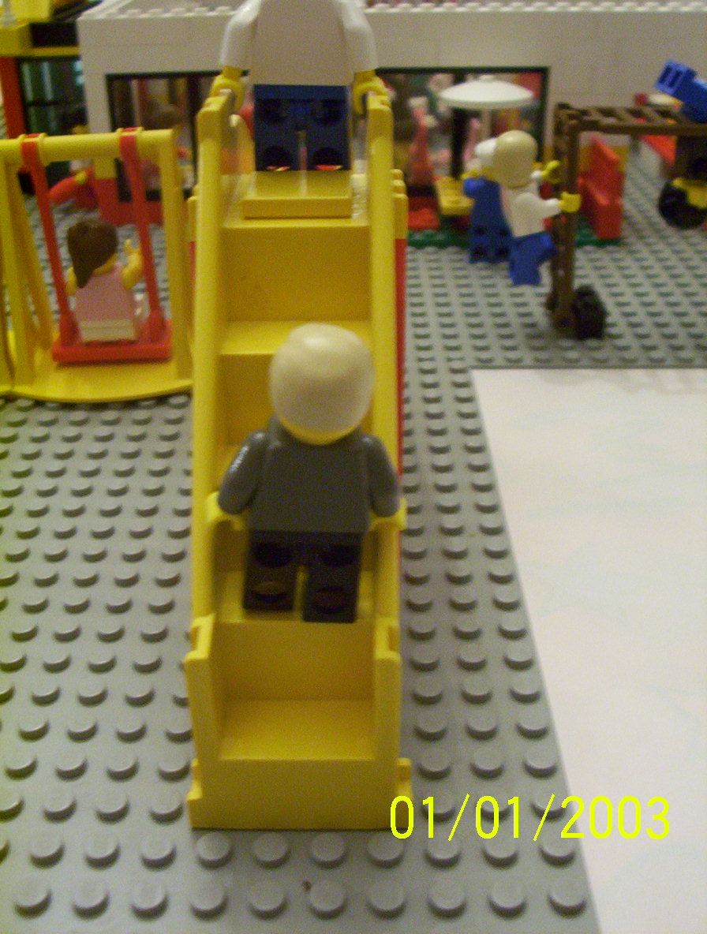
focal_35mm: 43
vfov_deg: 43.7
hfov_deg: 33.8
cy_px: 467
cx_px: 354
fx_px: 1164
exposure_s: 1/11.5
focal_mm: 5.77
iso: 200
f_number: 2.73
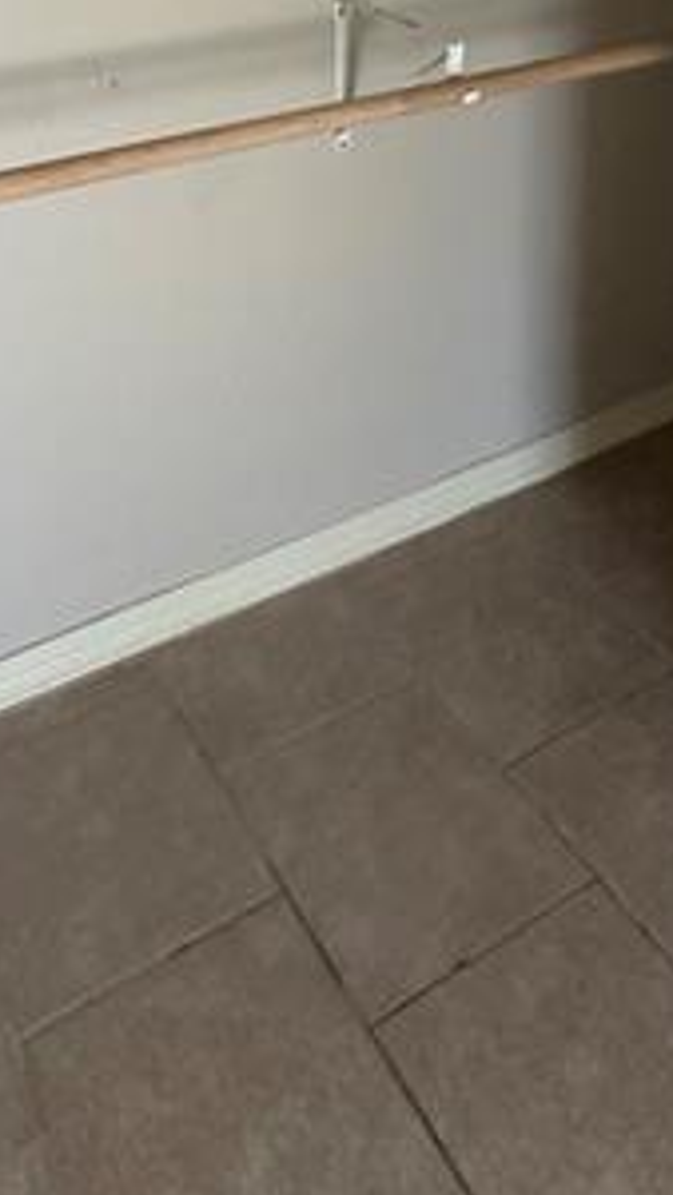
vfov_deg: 38.5
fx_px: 1236
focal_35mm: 39
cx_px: 215
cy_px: -231
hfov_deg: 30.2
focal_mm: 2.22
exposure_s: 1/60
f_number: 2.2
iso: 400
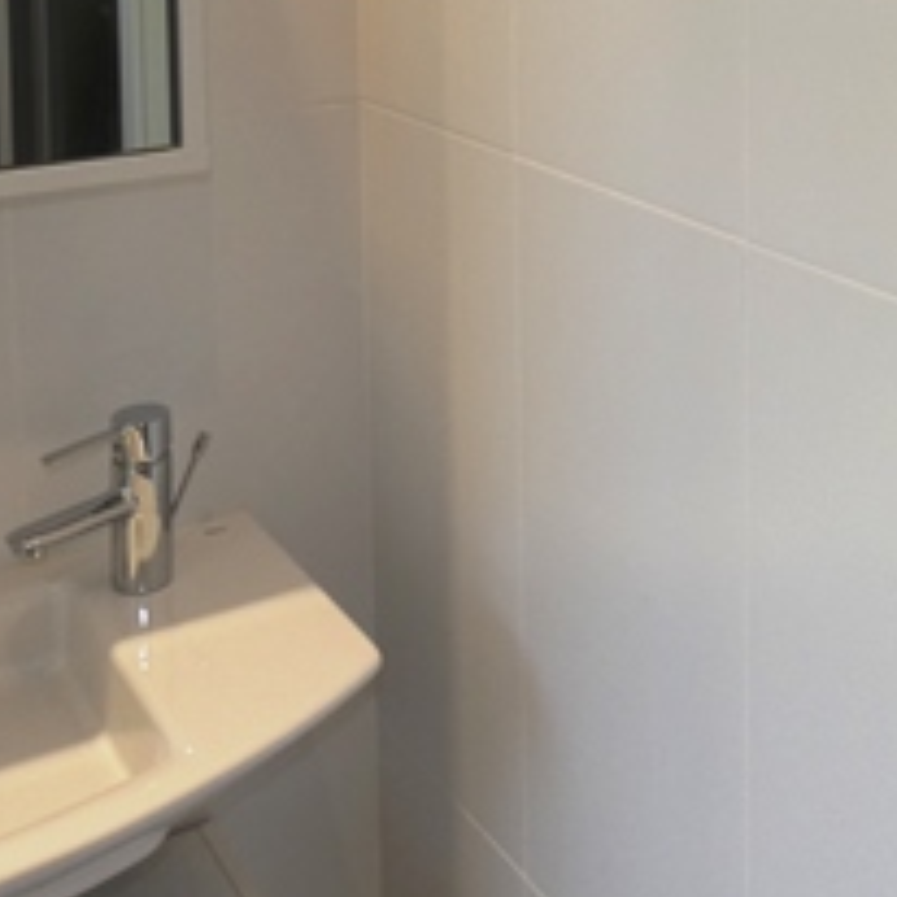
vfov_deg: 28.5
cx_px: 740
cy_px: -65
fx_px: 1612
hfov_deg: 30.2
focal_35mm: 55
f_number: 2.8
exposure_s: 1/60
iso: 100
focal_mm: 3.6
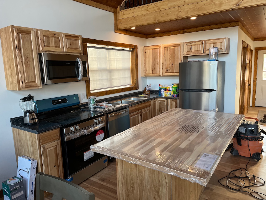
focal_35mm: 26
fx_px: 200
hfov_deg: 67.3
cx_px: 133
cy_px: 100
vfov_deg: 53.1
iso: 125
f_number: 1.6
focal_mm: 5.1
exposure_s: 1/120
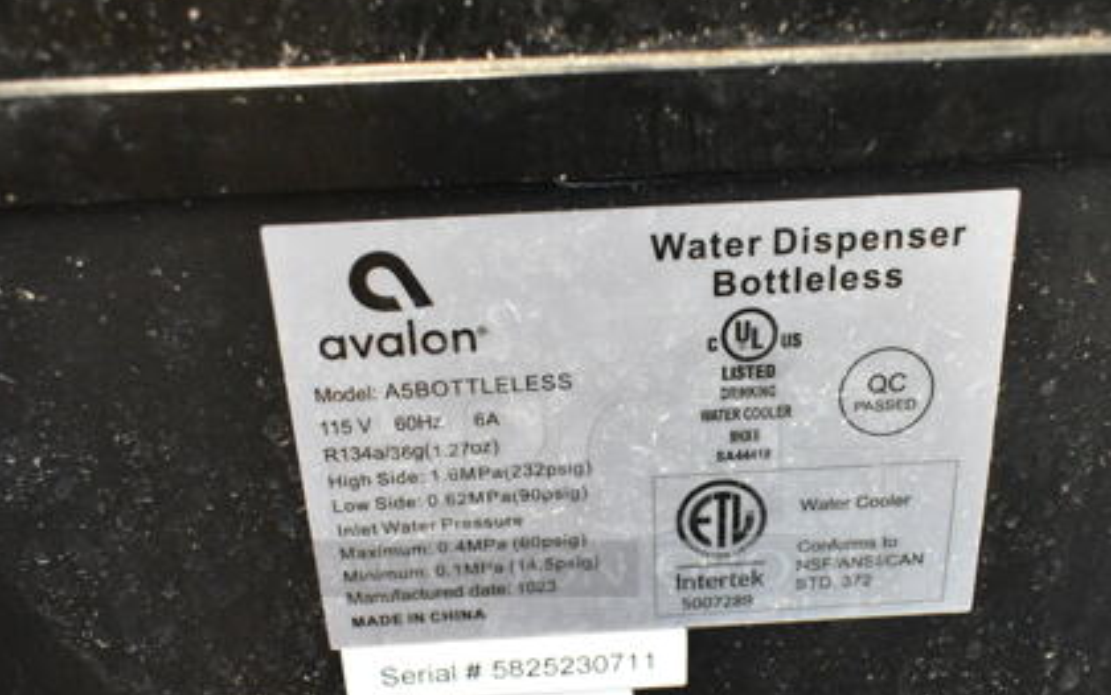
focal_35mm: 40
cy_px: 457
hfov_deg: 49.2
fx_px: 1212
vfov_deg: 31.8
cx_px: 608
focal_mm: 18
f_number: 4.5
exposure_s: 1/80
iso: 6400
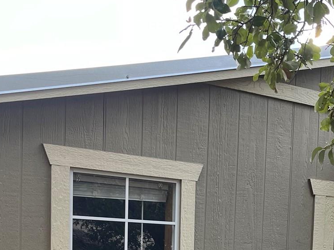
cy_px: 303
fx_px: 685
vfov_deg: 19.5
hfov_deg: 27.2
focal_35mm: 71
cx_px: 223
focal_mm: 5.1
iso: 50
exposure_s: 1/170
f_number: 1.6
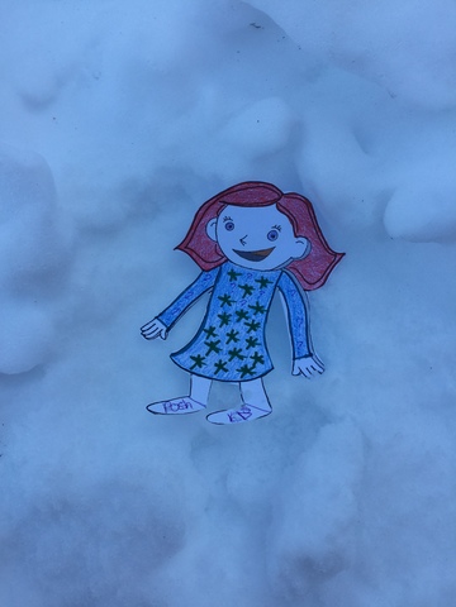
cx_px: 228
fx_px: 544
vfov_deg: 58.4
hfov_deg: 45.4
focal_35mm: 31
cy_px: 304
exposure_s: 1/201
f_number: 2.4
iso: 25
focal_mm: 3.3
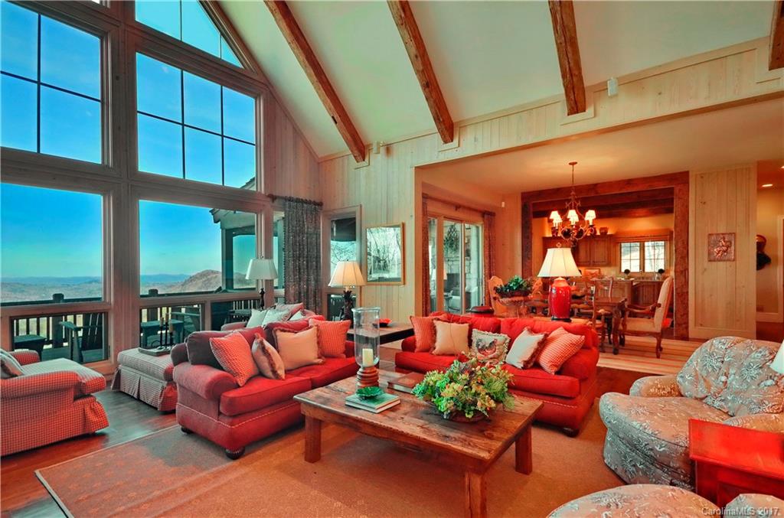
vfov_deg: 71.7
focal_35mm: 16
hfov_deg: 95.1
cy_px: 259
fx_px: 358
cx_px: 392
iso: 250
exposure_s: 1/30
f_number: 6.3
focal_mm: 11
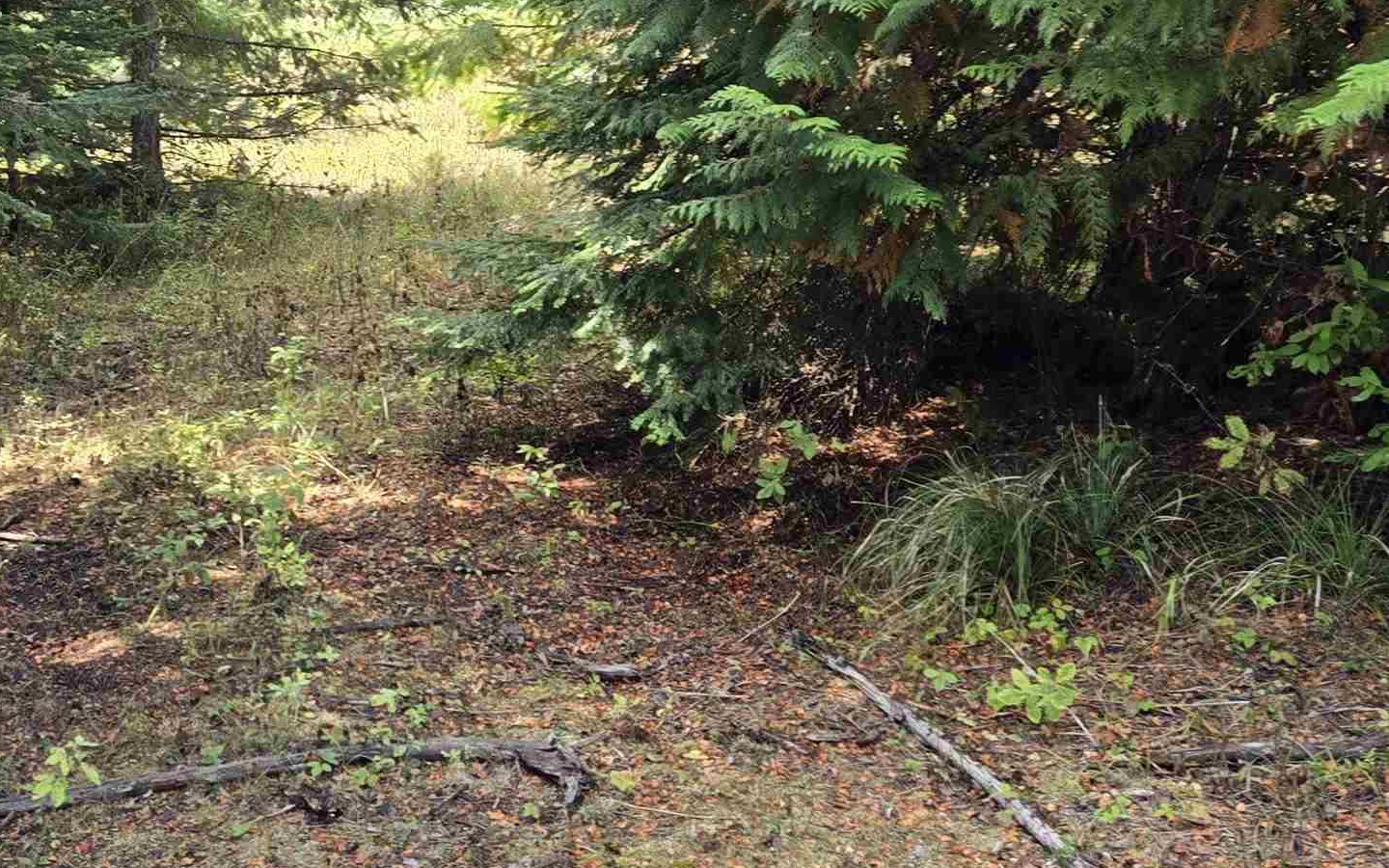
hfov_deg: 37.0
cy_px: 271
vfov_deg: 24.7
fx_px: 1968
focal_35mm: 52
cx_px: 210
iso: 40
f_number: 1.8
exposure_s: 1/180
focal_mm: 5.4
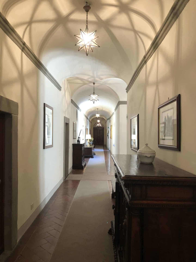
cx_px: 98
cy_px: 131
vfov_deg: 63.4
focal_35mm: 28
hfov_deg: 49.7
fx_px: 211
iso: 40
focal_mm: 3.99
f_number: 1.8
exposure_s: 1/17
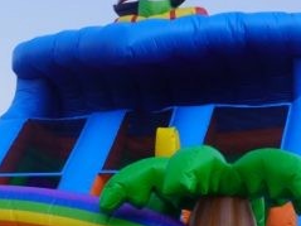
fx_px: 860
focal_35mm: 99
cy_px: 287
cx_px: 59
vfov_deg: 14.4
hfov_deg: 19.6
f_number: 9
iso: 100
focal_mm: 16
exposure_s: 1/125
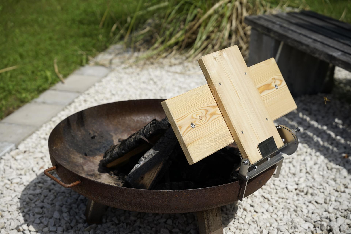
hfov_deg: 31.7
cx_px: 176
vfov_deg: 21.4
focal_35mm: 63
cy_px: 117
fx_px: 618
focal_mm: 63.4
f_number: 3.5
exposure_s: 1/2500
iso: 100
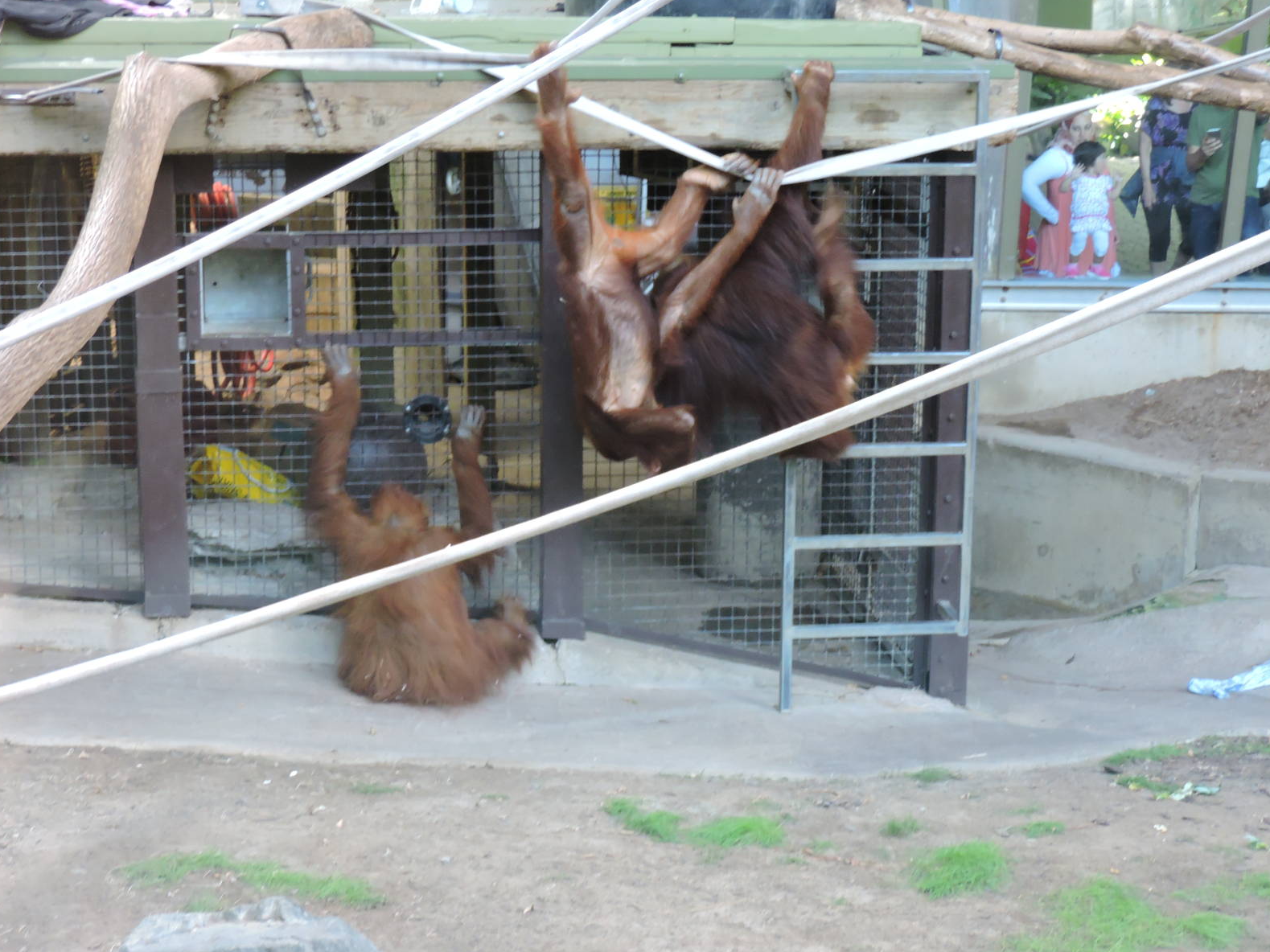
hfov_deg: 25.7
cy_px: 478
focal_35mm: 76
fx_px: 2788
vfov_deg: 19.4
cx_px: 634
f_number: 3.9
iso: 500
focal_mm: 13.4
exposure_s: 1/25
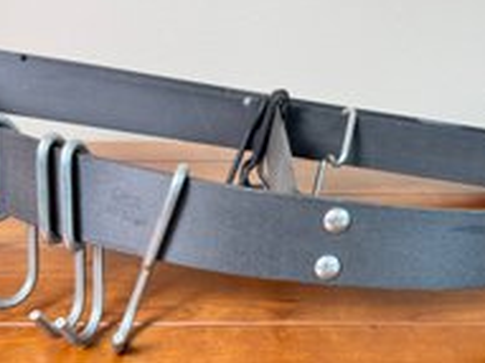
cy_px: 151
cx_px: 288
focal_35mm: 43
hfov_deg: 43.7
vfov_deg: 33.5
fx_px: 602
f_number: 1.78
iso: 125
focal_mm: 6.76
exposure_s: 1/60
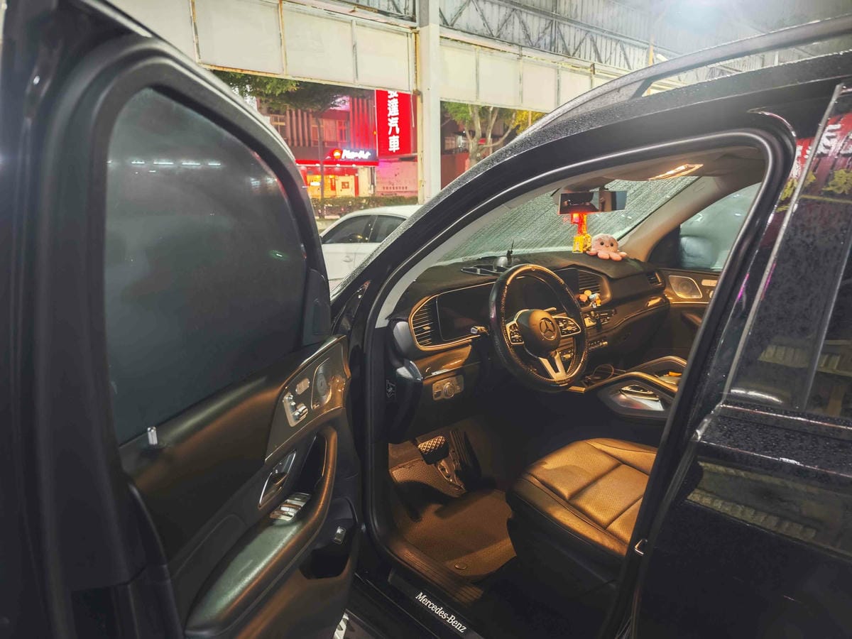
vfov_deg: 58.9
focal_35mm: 23
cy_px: 320
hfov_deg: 73.9
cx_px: 426
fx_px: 566
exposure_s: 1/24
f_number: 1.63
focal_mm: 8.72
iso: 3200
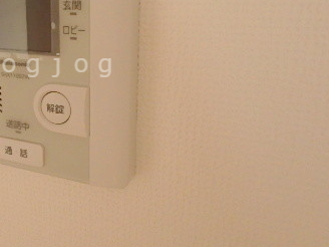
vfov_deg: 34.5
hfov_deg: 42.8
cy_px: 65
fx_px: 390
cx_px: 48
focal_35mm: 41
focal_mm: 3.7
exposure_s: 1/30
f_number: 3.5
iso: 400
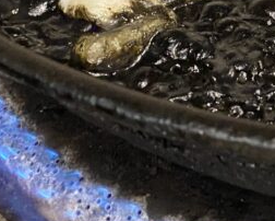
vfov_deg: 14.1
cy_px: -100
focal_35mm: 103
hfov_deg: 16.5
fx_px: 839
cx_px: 446
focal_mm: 4.25
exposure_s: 1/33
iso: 400
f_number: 1.8
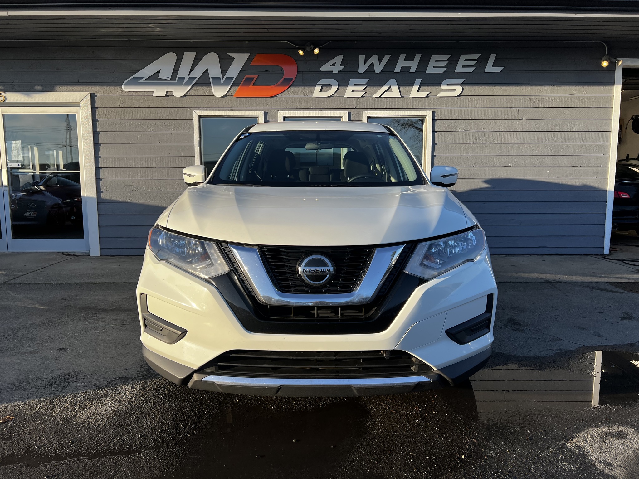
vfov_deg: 53.1
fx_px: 480
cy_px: 240
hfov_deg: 67.3
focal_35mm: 26
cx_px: 320
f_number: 1.5
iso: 50
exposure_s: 1/1621
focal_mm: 5.7
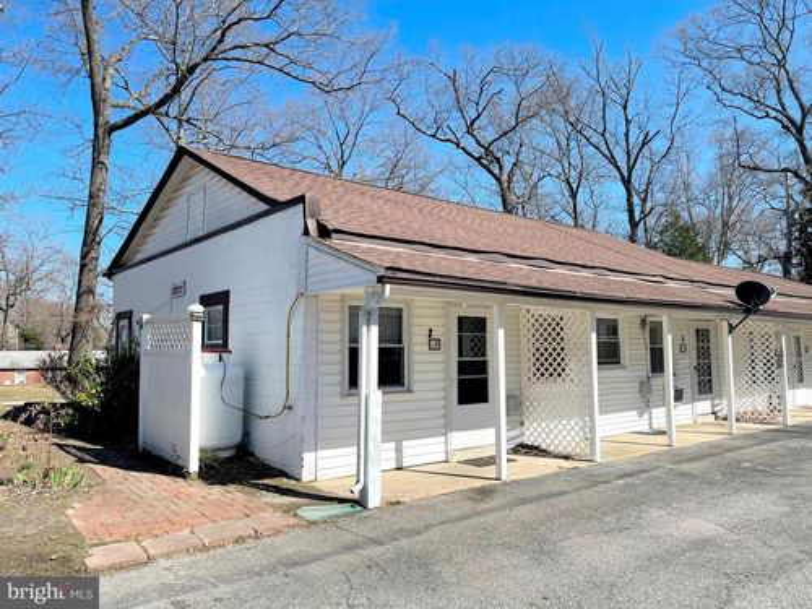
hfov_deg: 69.4
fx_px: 586
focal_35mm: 25
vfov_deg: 54.9
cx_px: 406
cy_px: 304
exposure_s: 1/3344
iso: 32
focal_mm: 5.1
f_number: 1.6
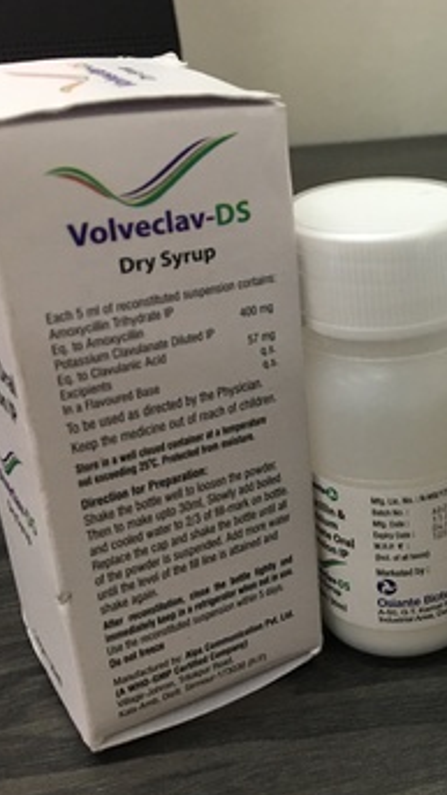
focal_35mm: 46
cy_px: 411
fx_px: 969
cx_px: 526
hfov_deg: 23.8
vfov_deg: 44.6
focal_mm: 4.15
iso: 80
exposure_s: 1/17
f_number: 2.2
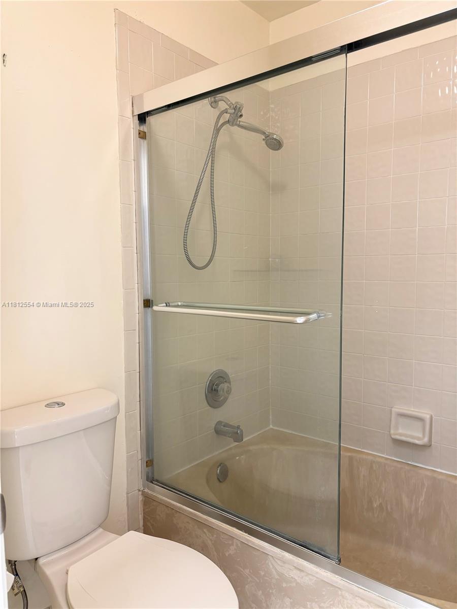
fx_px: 458
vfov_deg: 67.3
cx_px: 228
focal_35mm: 26
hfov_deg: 53.1
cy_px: 304
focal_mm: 5.96
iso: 100
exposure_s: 1/60
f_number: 1.6
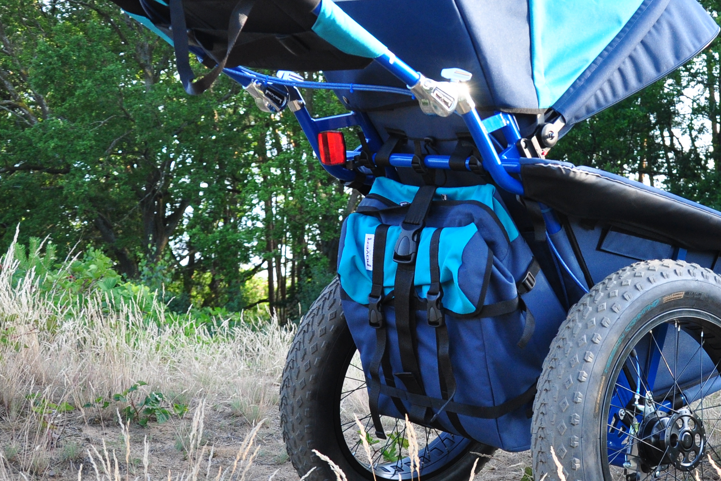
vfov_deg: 19.4
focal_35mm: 70
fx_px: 1402
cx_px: 598
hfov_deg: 28.1
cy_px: 201
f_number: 5.6
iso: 500
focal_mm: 22
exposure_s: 1/250
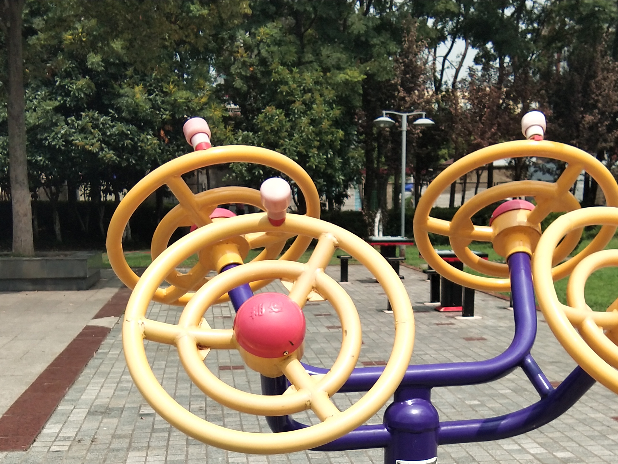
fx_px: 1071
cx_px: 352
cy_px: 448
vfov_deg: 23.5
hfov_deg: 32.1
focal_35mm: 60
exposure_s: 1/945
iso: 50
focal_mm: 3.69
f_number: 2.2
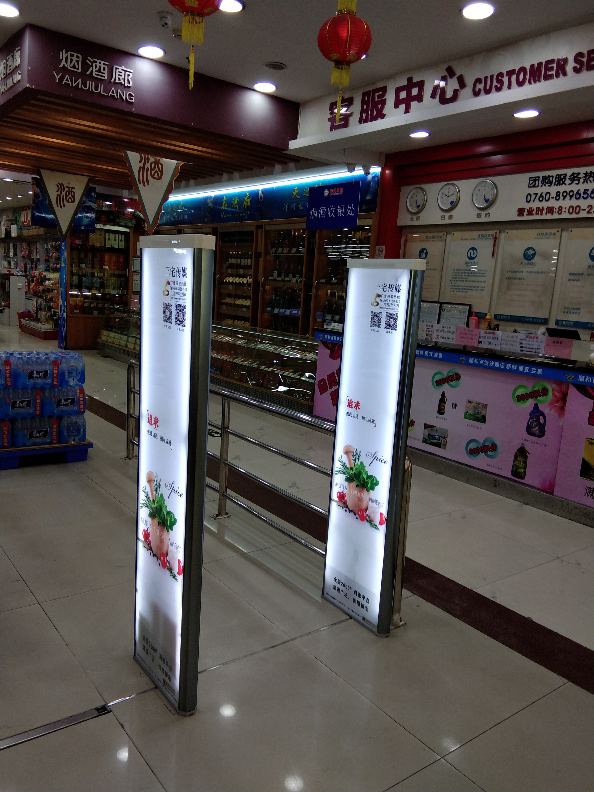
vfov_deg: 58.4
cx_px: 297
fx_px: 709
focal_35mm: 31
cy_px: 396
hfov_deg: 45.4
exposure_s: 1/50
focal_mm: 3.69
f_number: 2.2
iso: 64
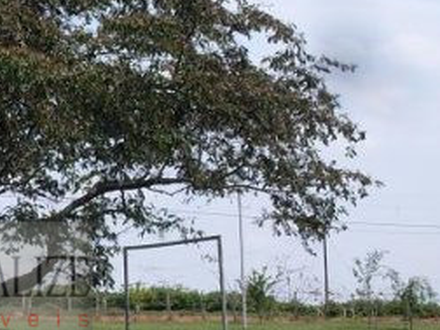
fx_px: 1474
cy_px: 288
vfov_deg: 12.7
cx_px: -38
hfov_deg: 16.5
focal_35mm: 116
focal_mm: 6.3
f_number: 8.4
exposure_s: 1/250
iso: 80
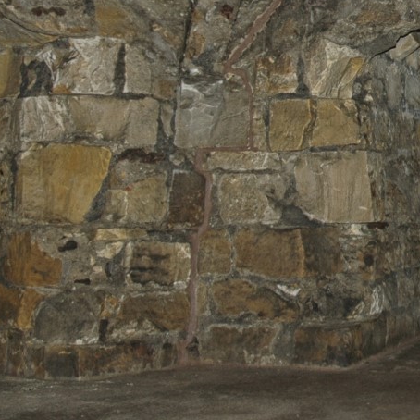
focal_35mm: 82
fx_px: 1126
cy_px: 46
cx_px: 536
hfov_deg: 19.6
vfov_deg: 20.7
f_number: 4
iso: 200
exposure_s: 1/60
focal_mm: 18
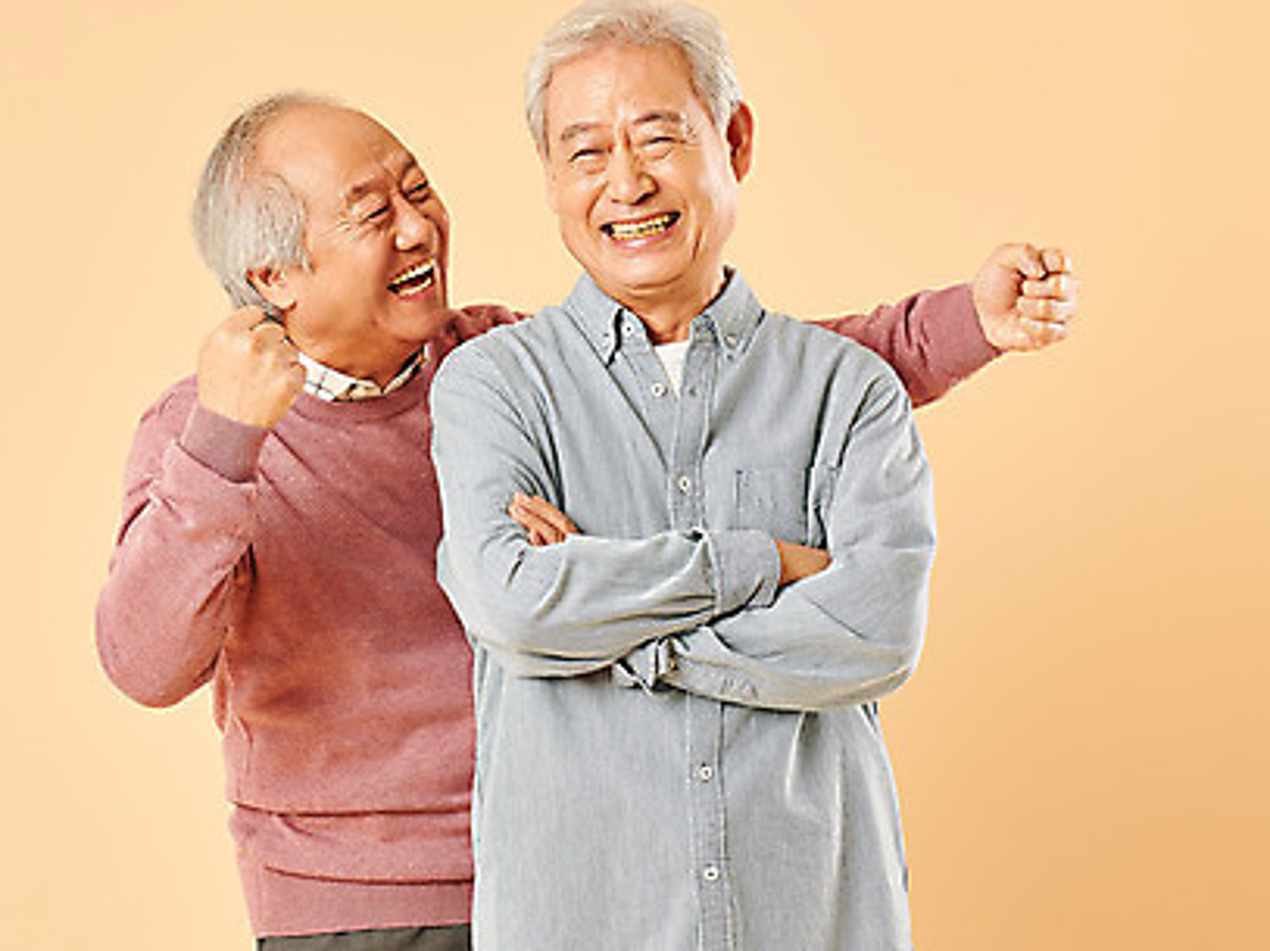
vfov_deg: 8.7
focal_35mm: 170
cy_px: 468
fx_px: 6235
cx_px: 548
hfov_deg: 11.6
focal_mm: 120
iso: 100
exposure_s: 1/125
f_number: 8
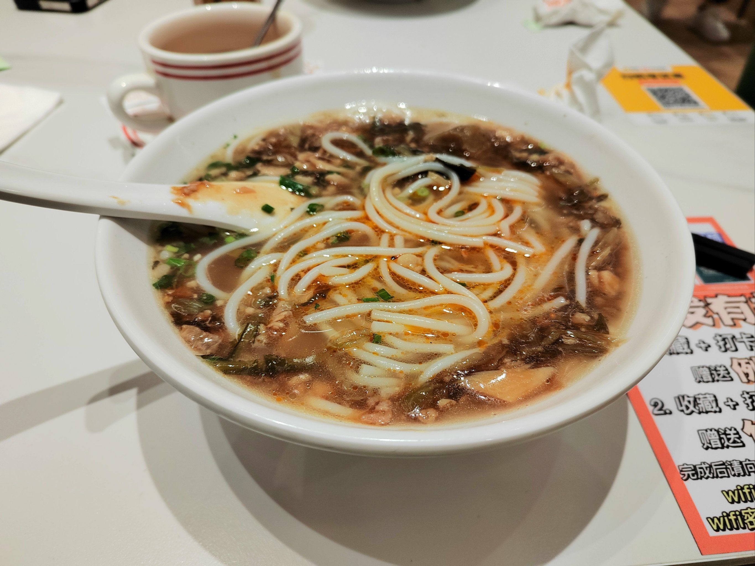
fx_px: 502
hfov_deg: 73.9
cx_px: 378
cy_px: 283
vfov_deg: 58.9
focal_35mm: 23
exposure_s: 1/100
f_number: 1.9
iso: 378
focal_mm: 5.52
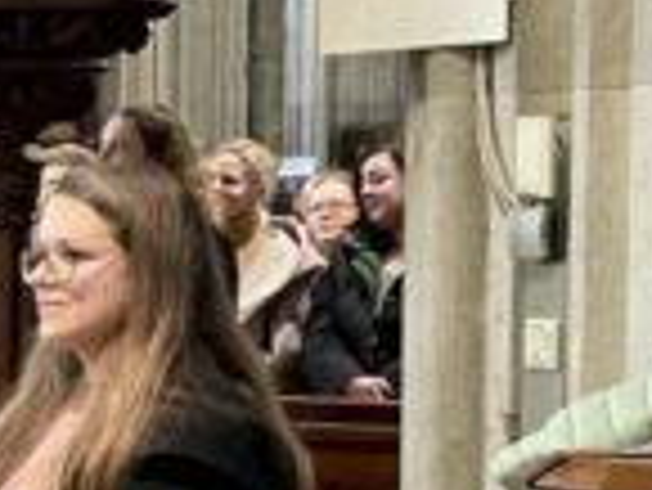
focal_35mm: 138
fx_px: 2601
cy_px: 337
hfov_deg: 12.5
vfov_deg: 10.7
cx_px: -683
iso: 500
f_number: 1.6
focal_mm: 4.2
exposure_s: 1/52
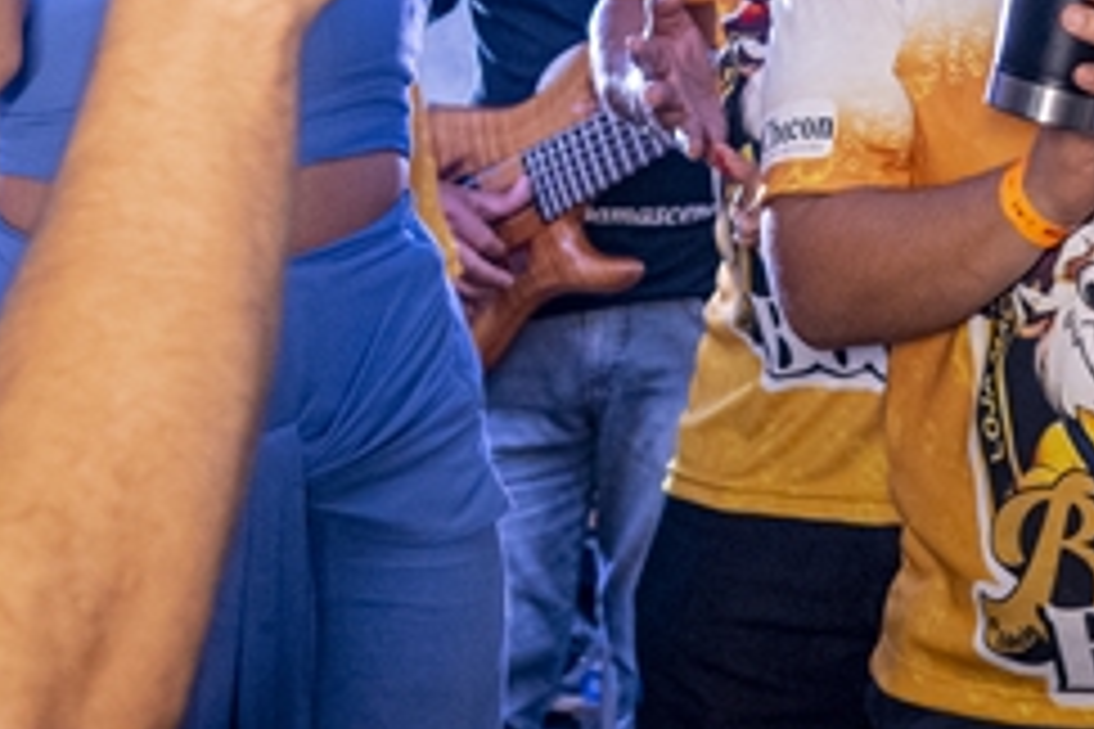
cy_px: -340
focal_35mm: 110
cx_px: 747
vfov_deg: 11.9
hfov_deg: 18.5
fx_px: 3343
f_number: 3.2
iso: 2500
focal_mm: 24
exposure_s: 1/400
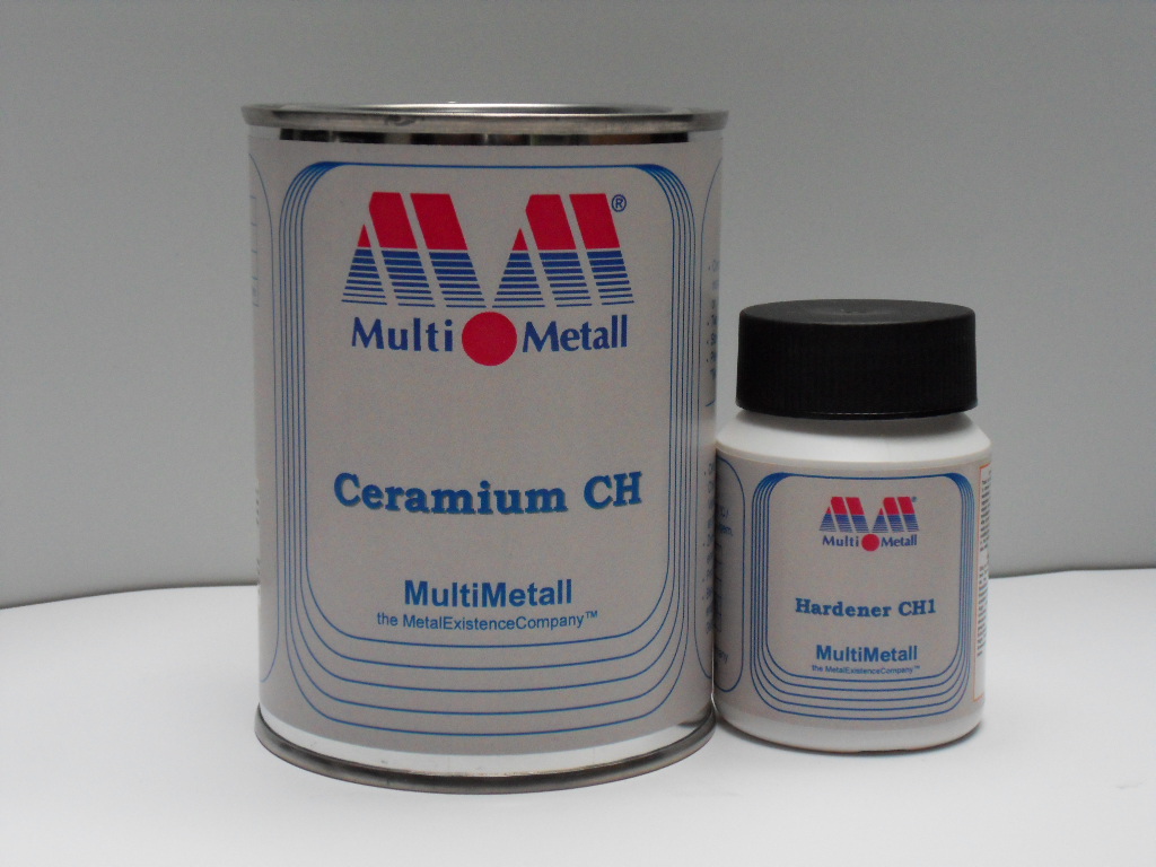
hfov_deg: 27.8
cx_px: 578
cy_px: 434
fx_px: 2338
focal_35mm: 70
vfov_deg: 21.0
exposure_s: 1/60
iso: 400
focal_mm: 12.3
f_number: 5.1
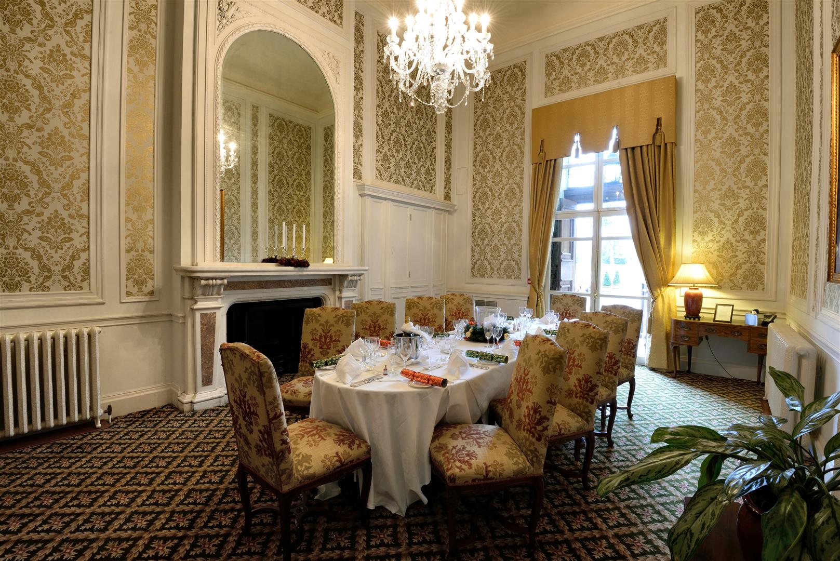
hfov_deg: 96.7
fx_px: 374
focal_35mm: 16
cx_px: 420
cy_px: 280
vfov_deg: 73.8
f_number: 16
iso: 800
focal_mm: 16
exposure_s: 1.6
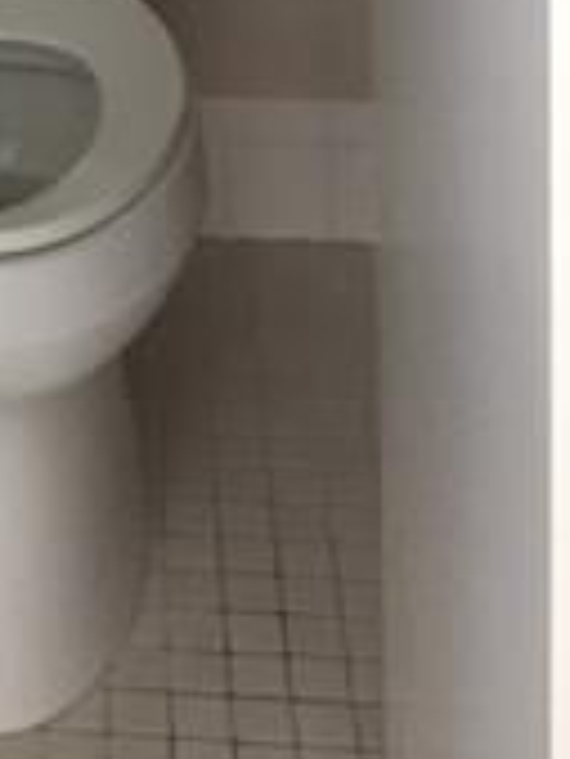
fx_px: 2259
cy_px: -552
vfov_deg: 16.4
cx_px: -260
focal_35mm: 103
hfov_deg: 13.6
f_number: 2.2
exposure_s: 1/30
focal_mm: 4.15
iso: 250
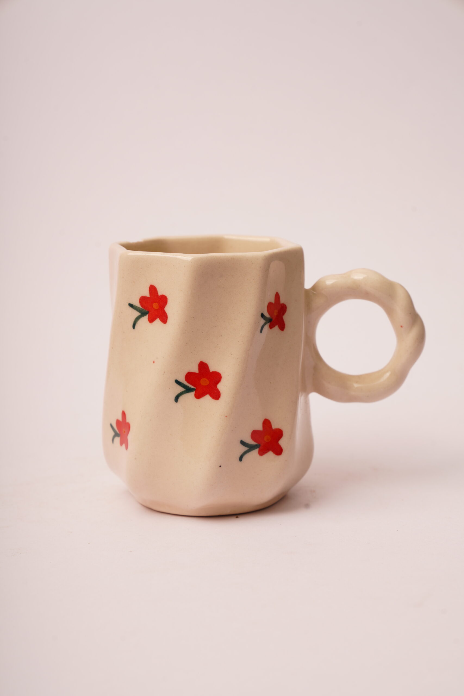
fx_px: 1353
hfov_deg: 19.5
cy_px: 348
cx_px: 232
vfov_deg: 28.8
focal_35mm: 70
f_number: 9
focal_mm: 70
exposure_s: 1/160
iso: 100
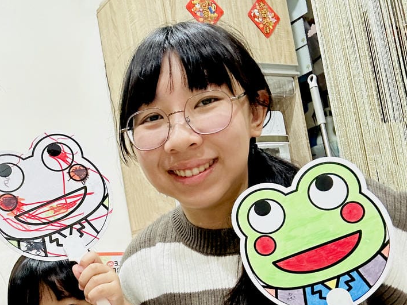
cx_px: 76
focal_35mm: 39
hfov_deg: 45.2
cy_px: 240
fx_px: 459
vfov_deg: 35.7
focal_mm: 2.69
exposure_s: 1/40
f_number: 1.9
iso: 250
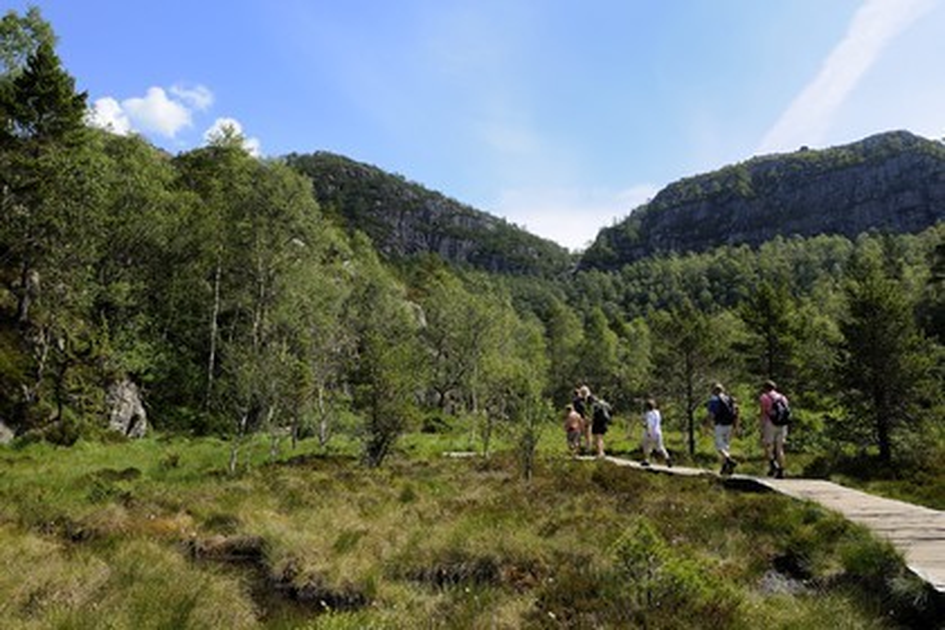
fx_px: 761
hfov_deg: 63.7
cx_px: 472
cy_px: 315
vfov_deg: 45.0
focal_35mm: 29
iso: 200
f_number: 10
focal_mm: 29
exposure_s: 1/200
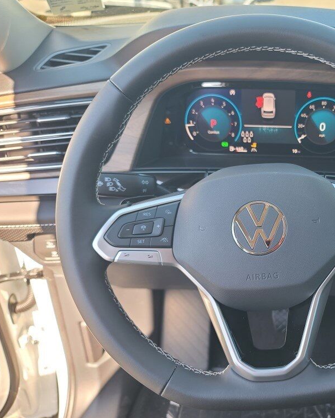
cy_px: 209
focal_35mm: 33
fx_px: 409
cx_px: 268
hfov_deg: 42.5
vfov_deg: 54.2
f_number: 1.8
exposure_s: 1/60
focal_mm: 7
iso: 40
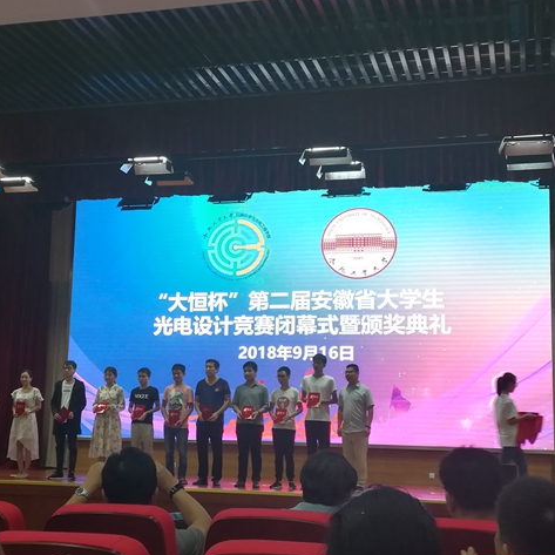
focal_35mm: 55
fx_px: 998
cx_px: 221
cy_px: 279
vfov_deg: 31.1
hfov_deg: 31.0
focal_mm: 3.83
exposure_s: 1/33.3
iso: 160
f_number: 2.2
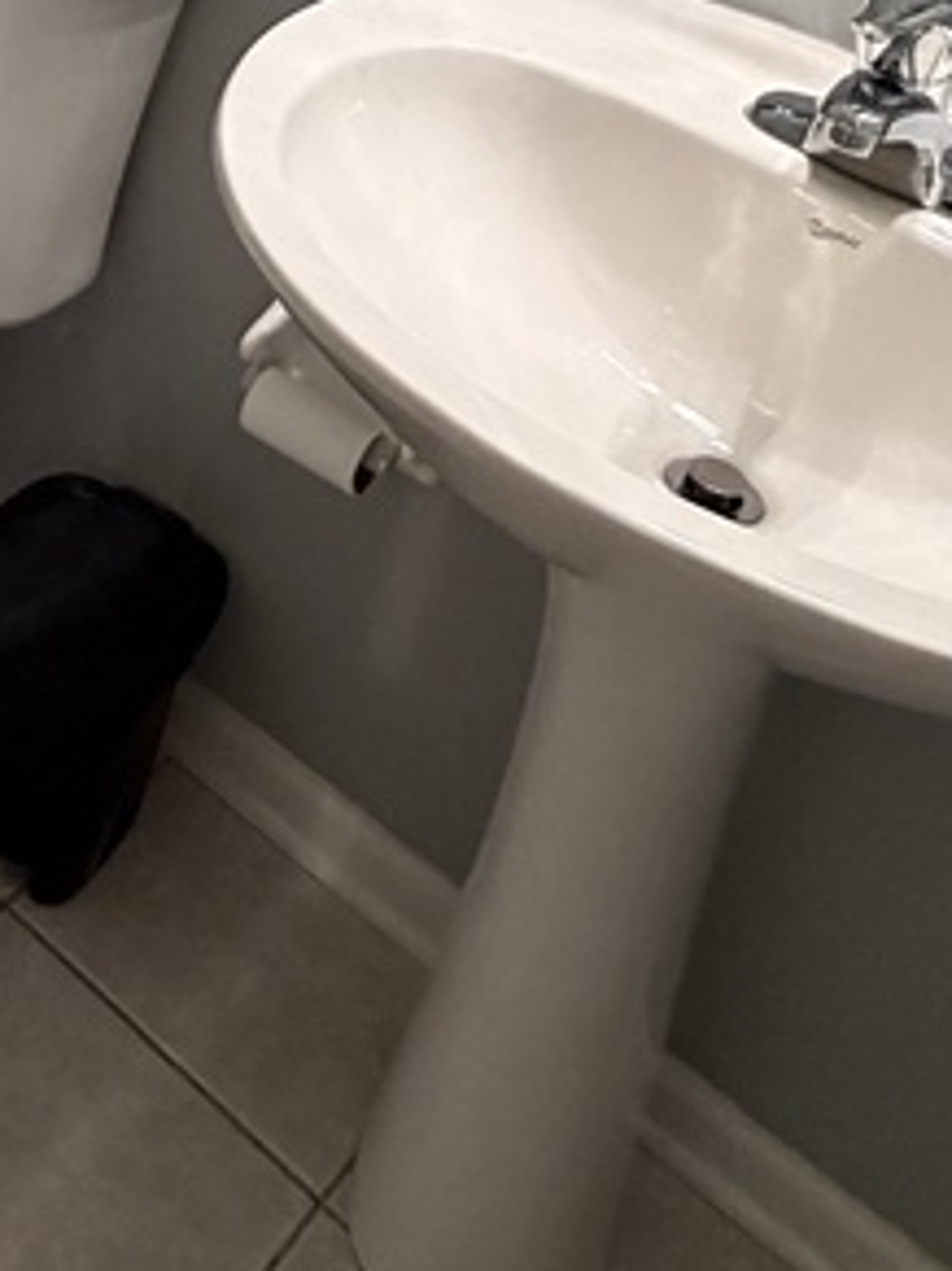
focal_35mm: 52
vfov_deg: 32.0
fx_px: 1908
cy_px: -170
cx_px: -140
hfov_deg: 25.6
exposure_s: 1/60
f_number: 2.2
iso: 500
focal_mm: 2.22
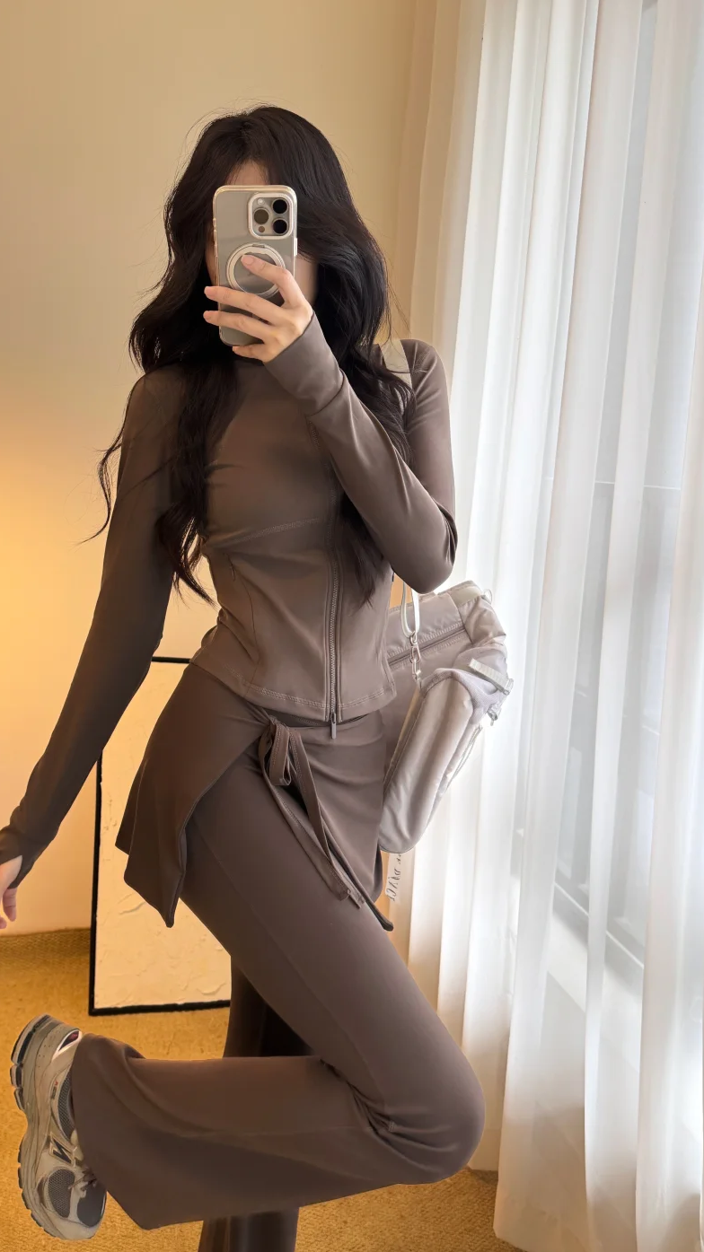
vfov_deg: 69.9
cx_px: 251
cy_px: 617
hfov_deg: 42.4
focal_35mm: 27
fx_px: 897
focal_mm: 6.76
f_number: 1.78
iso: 160
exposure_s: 1/121
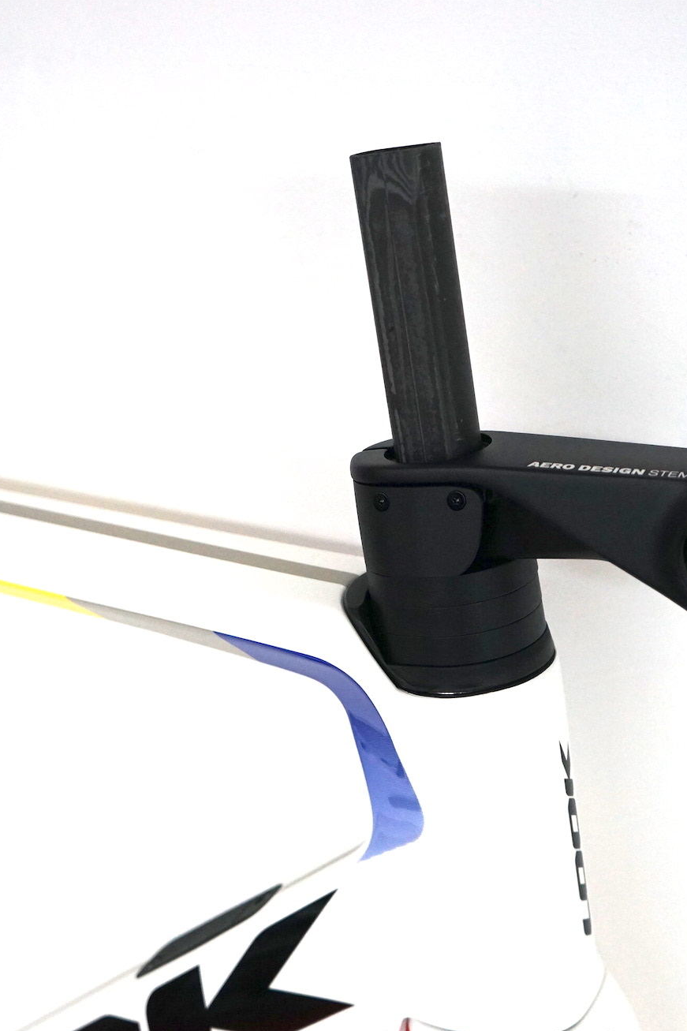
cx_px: 375
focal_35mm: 52
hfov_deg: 26.0
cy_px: 516
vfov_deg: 38.2
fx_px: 1489
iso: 1600
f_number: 4
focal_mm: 34
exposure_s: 1/160
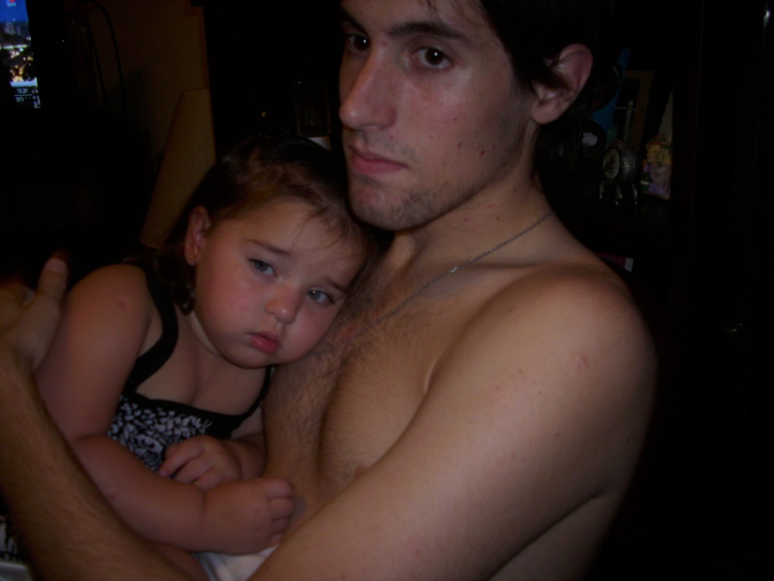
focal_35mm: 31
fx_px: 693
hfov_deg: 58.4
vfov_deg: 45.4
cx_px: 387
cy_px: 290
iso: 50
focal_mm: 6.2
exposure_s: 1/30
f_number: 2.8
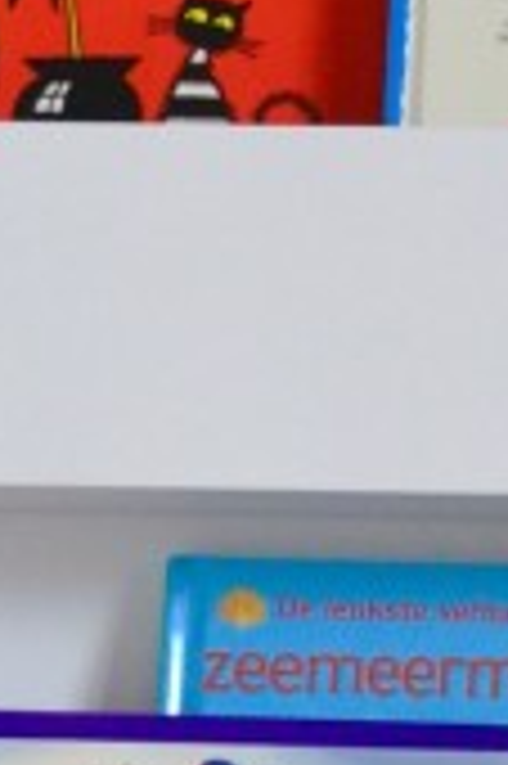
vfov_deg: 6.4
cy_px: 1188
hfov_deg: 4.3
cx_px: 928
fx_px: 6702
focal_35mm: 316
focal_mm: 35
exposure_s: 1/100
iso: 1600
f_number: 4
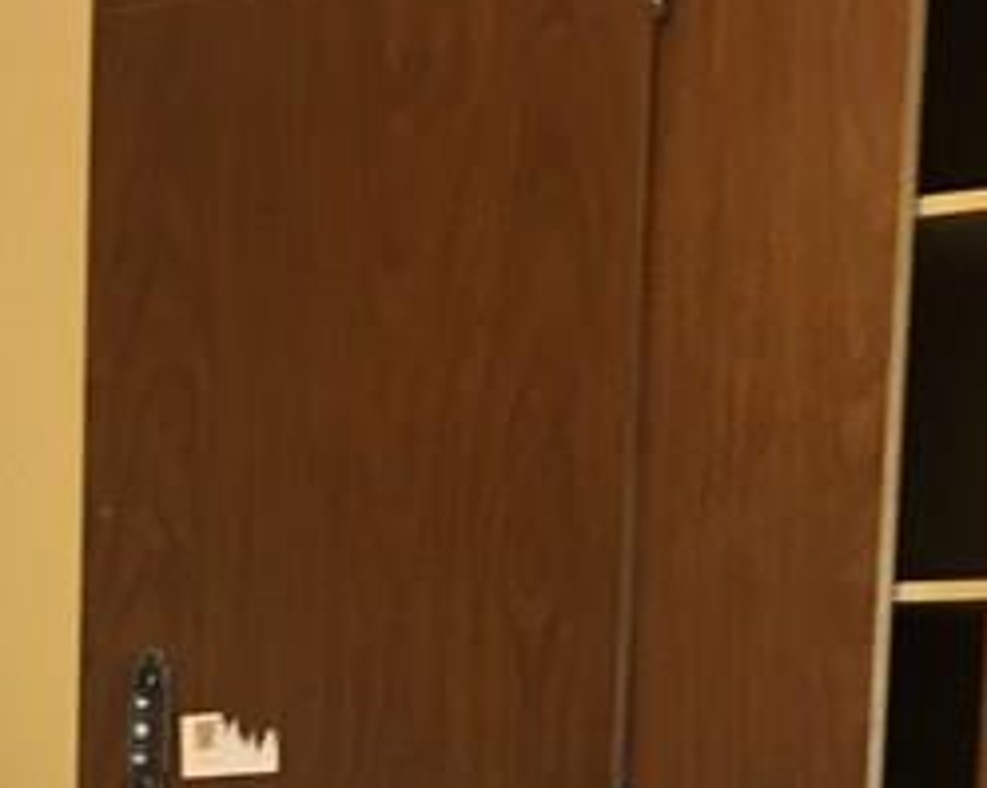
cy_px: 1377
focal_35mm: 117
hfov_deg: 16.3
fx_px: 3415
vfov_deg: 12.2
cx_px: 223
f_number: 2.2
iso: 80
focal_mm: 4.15
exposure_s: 1/30
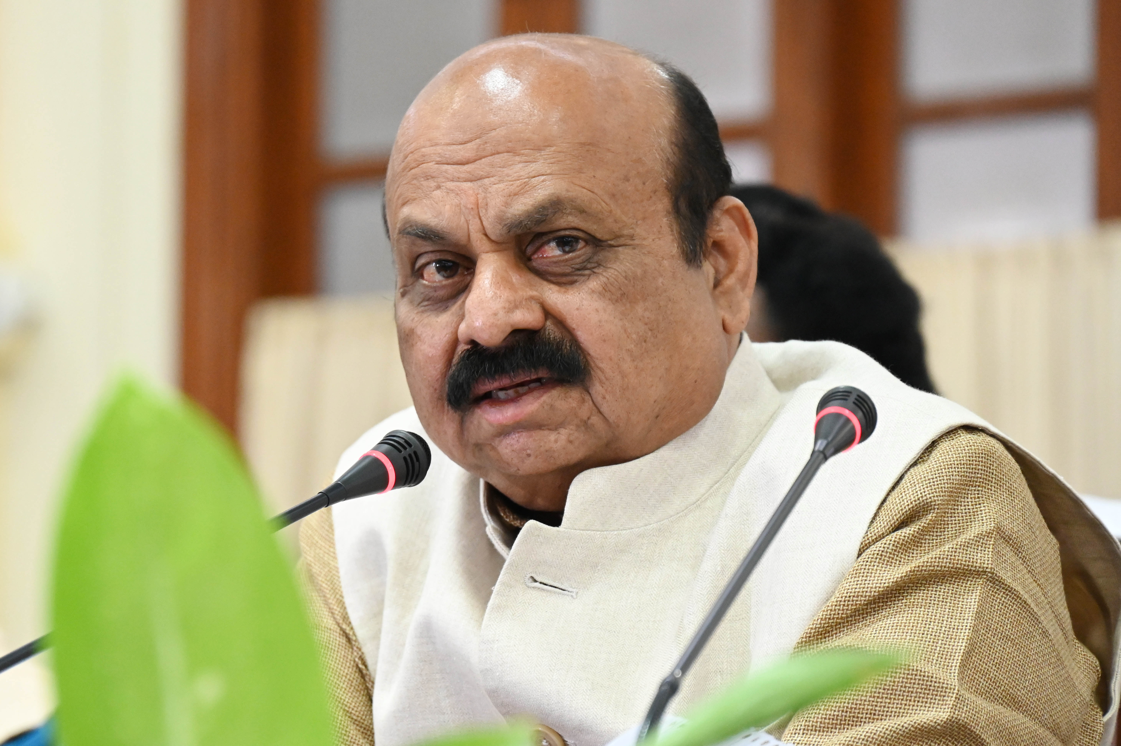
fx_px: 6223
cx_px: 560
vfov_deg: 6.9
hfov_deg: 10.3
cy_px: 373
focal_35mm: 200
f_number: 6.3
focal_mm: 200
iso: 5000
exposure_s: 1/100
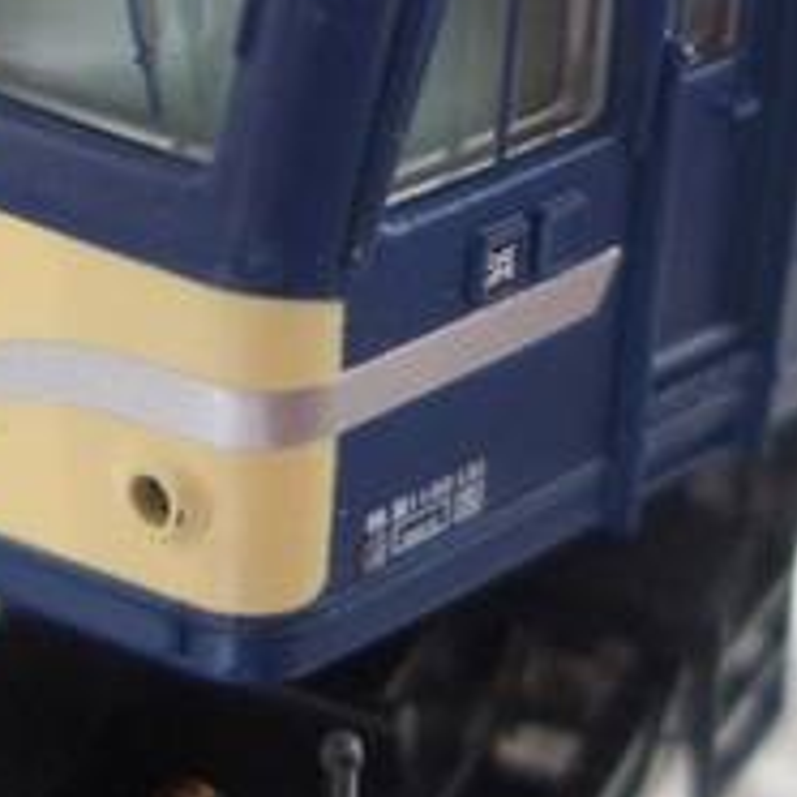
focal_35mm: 100
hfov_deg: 17.3
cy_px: 137
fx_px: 2605
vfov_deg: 17.2
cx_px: 197
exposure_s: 1/20
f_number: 2.6
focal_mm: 5.8
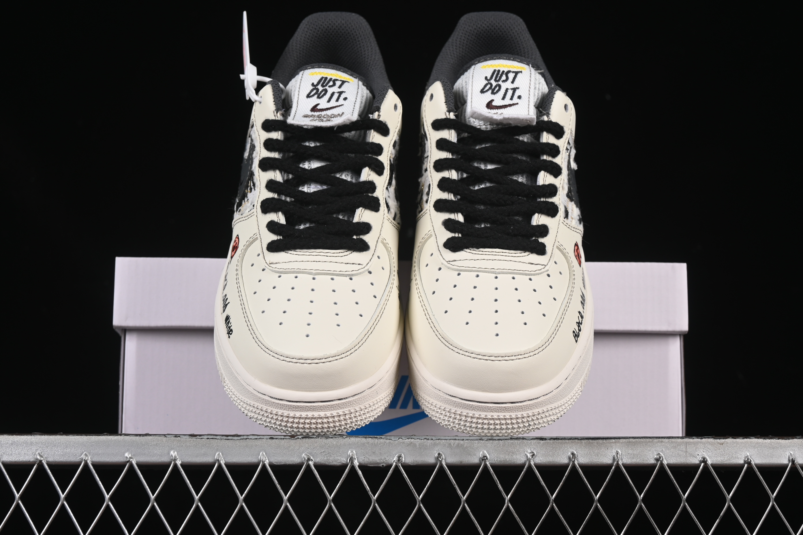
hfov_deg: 27.0
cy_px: 268
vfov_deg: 18.2
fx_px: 1673
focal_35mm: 75
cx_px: 402
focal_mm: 50
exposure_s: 1/80
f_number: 8
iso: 160
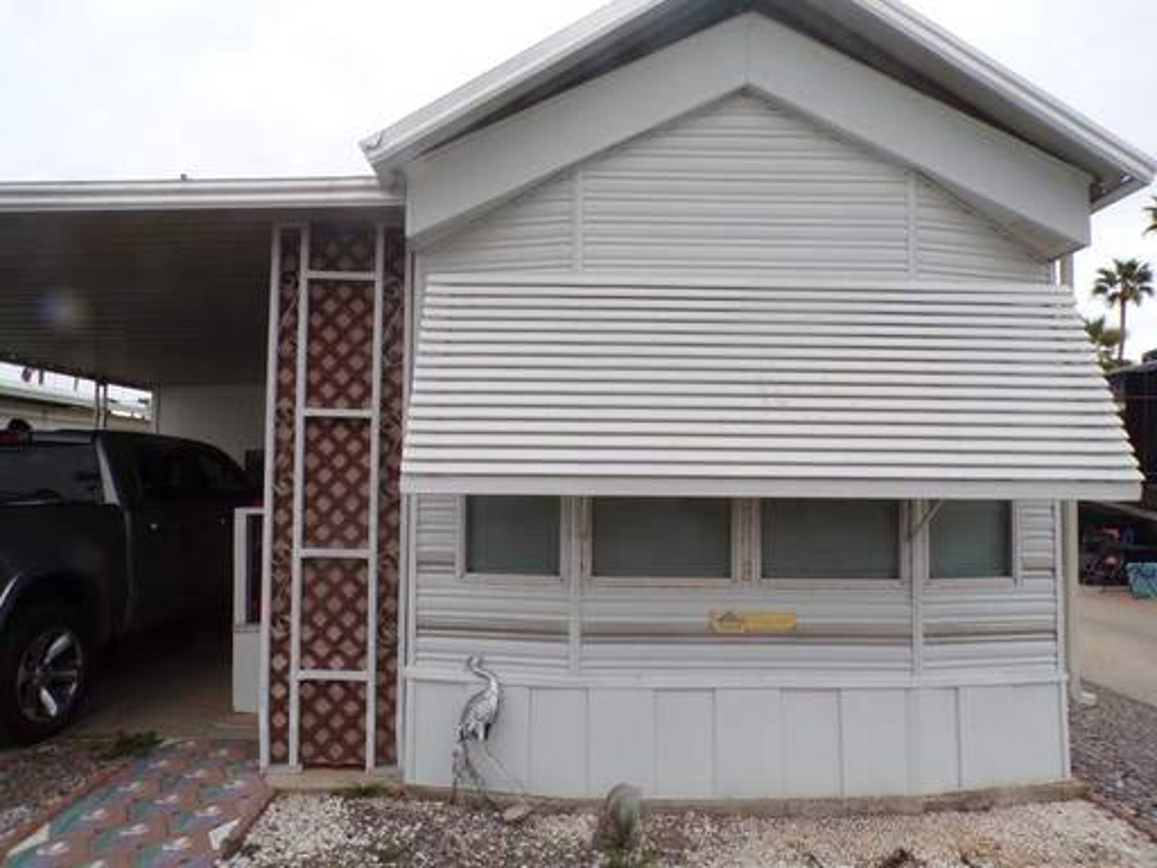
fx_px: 802
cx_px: 578
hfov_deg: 71.6
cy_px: 434
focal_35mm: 24
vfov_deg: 56.8
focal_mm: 4.3
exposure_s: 1/210
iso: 80
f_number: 5.8
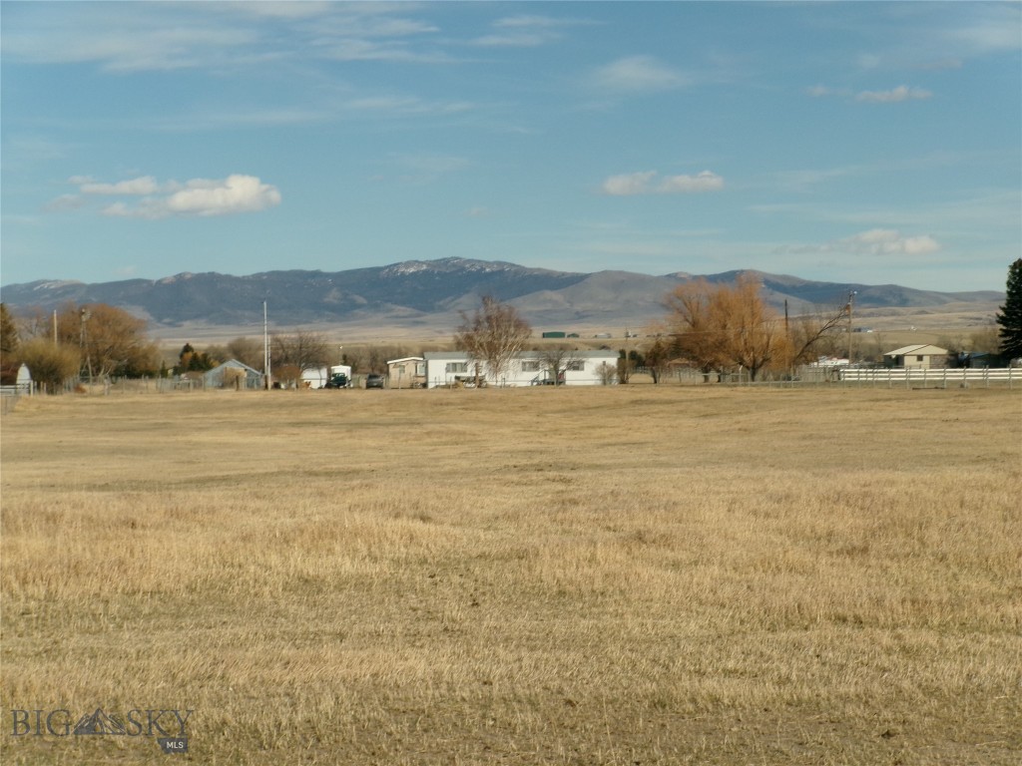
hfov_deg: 20.7
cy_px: 383
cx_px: 511
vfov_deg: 15.6
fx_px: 2805
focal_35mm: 95
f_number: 15.4
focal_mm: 16.9
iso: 100
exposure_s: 1/140
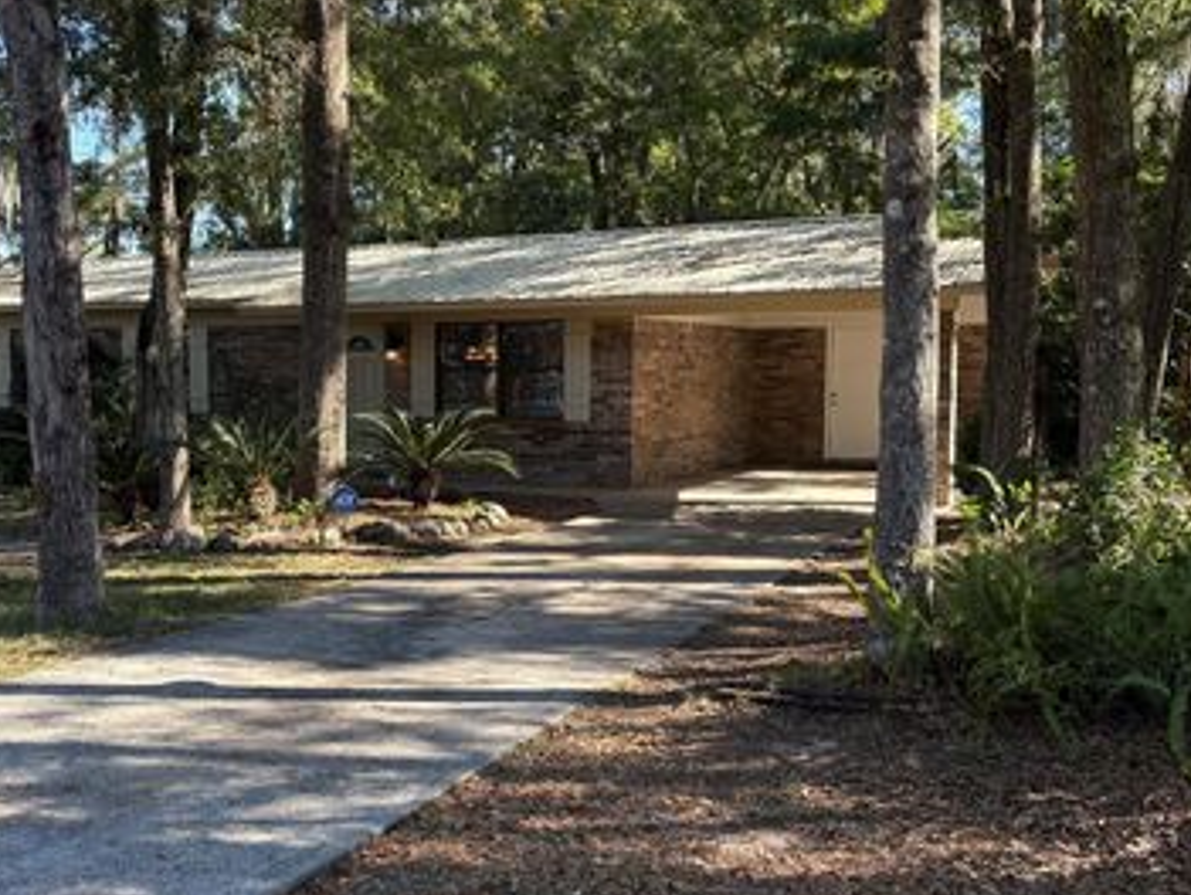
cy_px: 456
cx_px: 441
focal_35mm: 37
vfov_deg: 38.7
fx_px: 1274
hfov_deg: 49.6
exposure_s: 1/492
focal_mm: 5.96
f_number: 1.6
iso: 64
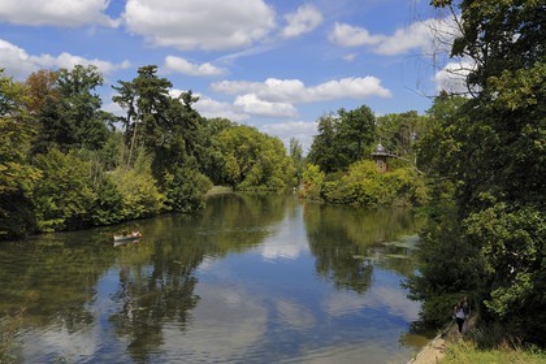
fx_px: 607
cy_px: 182
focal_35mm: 40
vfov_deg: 33.4
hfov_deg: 48.5
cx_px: 273
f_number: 10
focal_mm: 40
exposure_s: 1/250
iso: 200
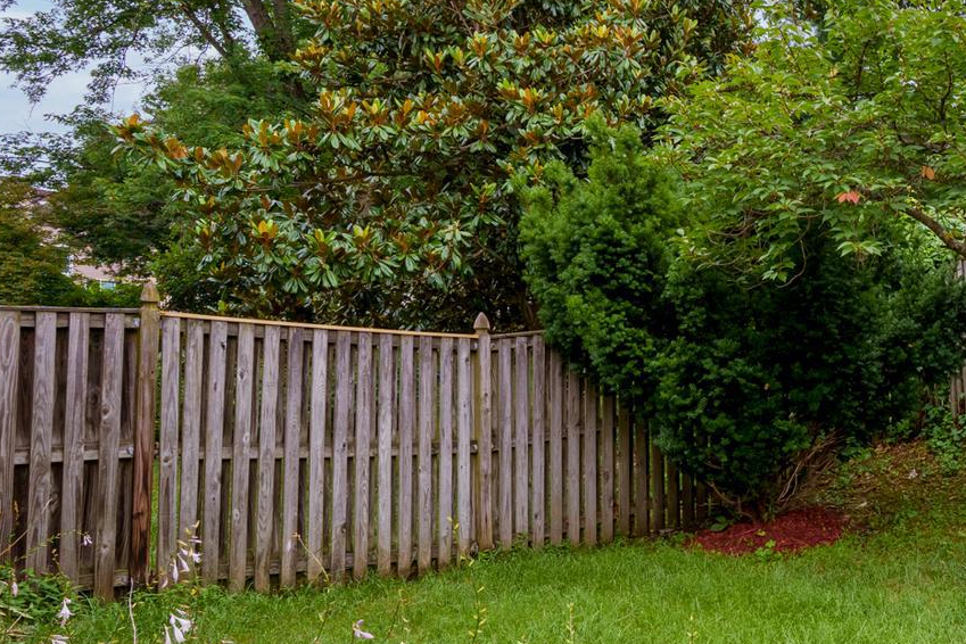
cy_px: 377
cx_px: 1025
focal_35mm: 41
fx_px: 1100
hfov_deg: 39.9
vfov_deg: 32.6
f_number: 8
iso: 320
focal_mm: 17
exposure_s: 1/500
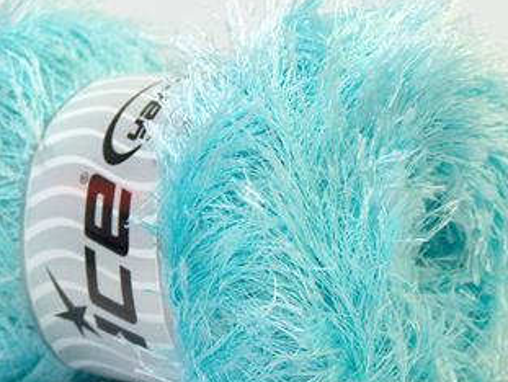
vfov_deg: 13.7
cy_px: 228
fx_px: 1587
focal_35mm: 108
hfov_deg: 18.2
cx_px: 207
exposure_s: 1/39
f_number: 2.9
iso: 200
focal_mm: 17.25
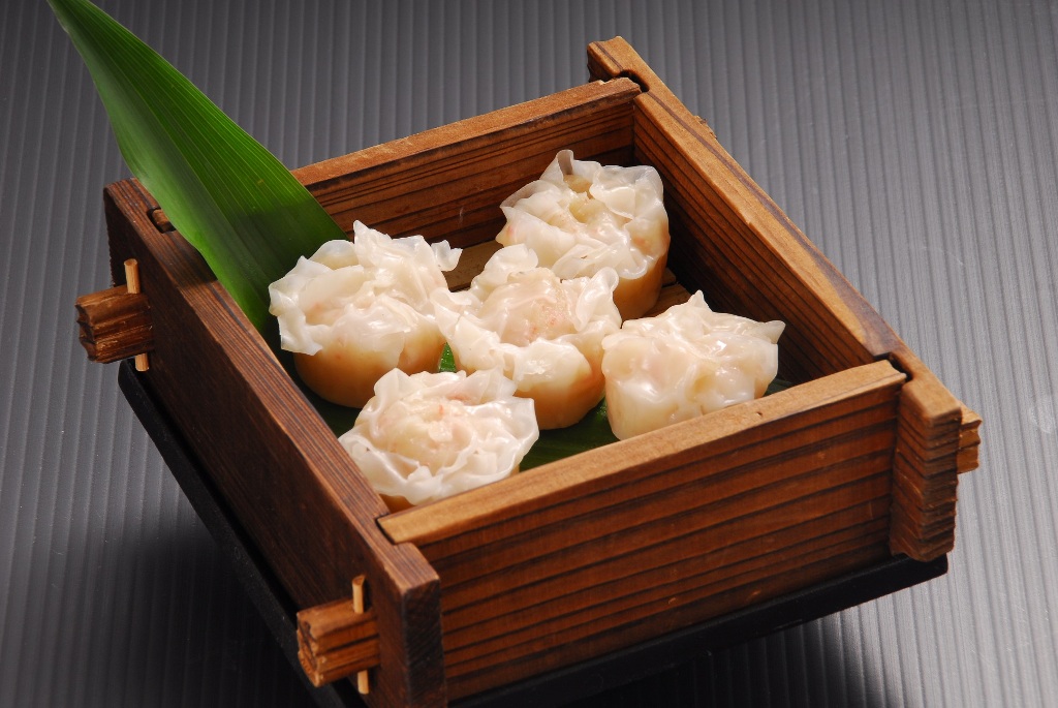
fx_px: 5295
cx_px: 529
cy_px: 354
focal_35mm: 180
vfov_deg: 7.6
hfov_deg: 11.4
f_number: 14
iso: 200
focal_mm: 120
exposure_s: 1/250
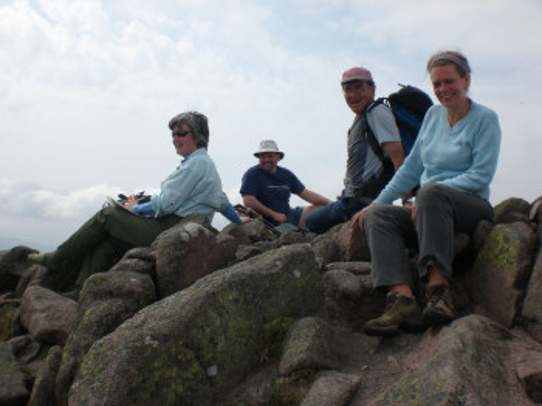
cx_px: 271
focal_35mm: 38
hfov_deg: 49.0
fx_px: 595
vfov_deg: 37.7
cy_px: 203
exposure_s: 1/1000
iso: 50
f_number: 4.4
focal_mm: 6.3
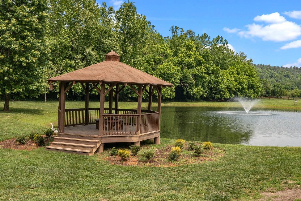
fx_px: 334
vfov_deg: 33.3
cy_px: 111
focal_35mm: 40
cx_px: 201
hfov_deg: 47.7
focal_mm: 10.26
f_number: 5
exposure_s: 1/500
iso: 100
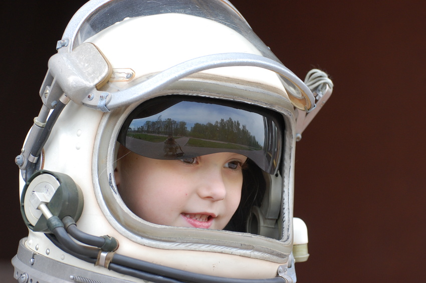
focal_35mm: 142
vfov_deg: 9.6
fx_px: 1685
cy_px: 142
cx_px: 213
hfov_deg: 14.4
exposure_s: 1/320
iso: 400
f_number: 4.8
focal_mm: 95
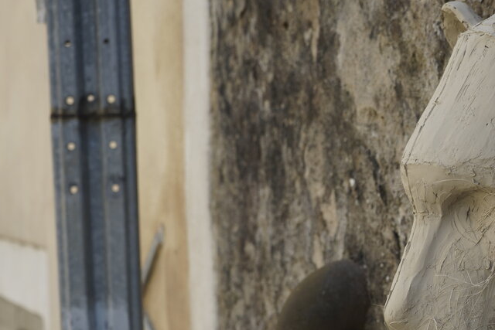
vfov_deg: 11.4
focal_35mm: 120
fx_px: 1650
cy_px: 227
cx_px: 415
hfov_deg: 16.9
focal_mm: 64
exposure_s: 1/160
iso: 100
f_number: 5.6
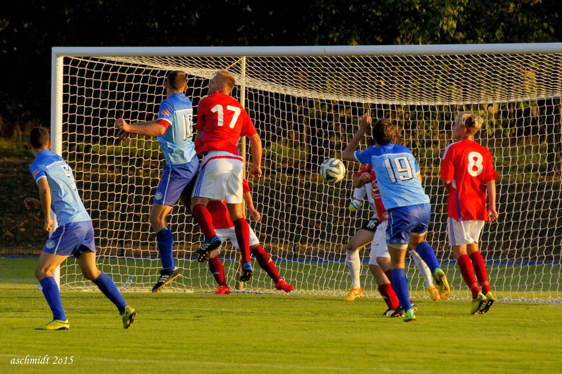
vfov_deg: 3.7
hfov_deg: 5.5
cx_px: 281
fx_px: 5852
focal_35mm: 375
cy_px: 187
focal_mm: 250
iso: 1000
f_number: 5.6
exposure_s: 1/2500
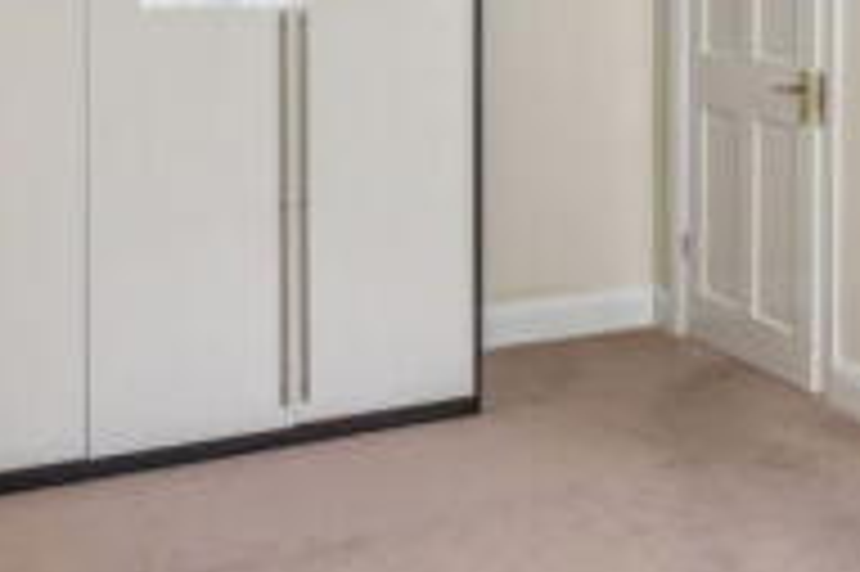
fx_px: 1313
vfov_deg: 23.6
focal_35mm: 55
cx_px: 601
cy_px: 7
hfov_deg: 35.8
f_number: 5
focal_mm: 16
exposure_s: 1/15
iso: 640
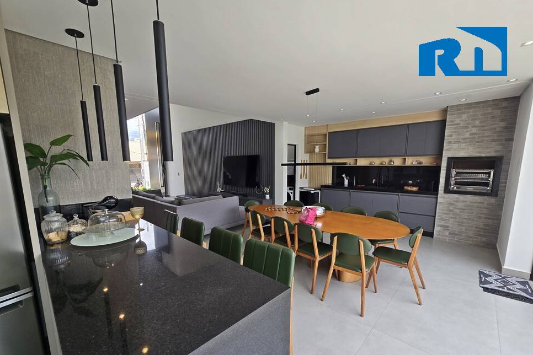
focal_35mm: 14
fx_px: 207
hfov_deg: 104.2
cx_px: 260
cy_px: 200
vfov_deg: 80.8
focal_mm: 2.2
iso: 50
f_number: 2.2
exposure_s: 1/260
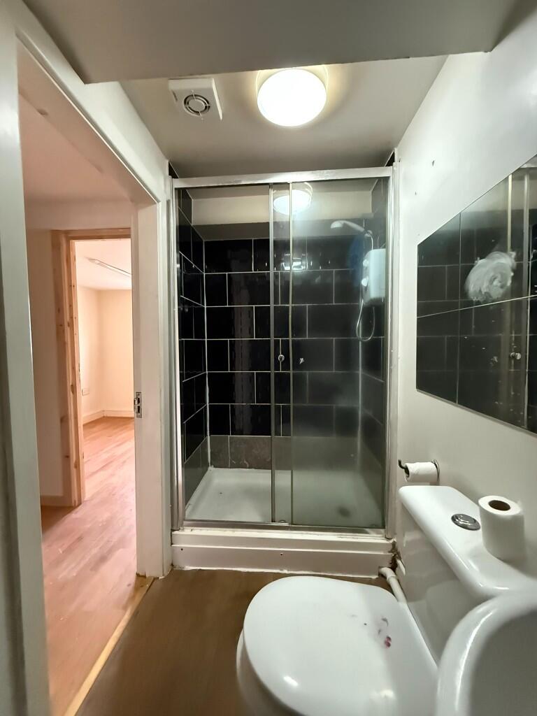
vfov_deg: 102.1
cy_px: 358
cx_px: 268
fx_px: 290
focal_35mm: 14
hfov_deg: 85.7
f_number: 2.2
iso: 1600
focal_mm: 2.22
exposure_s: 1/56
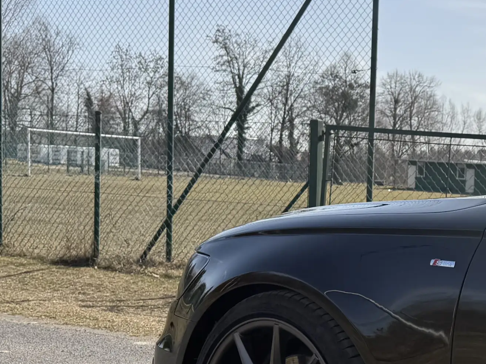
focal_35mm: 70
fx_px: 983
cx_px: 544
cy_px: 284
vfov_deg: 20.8
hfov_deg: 25.6
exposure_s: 1/6711
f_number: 1.78
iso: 80
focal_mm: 6.76
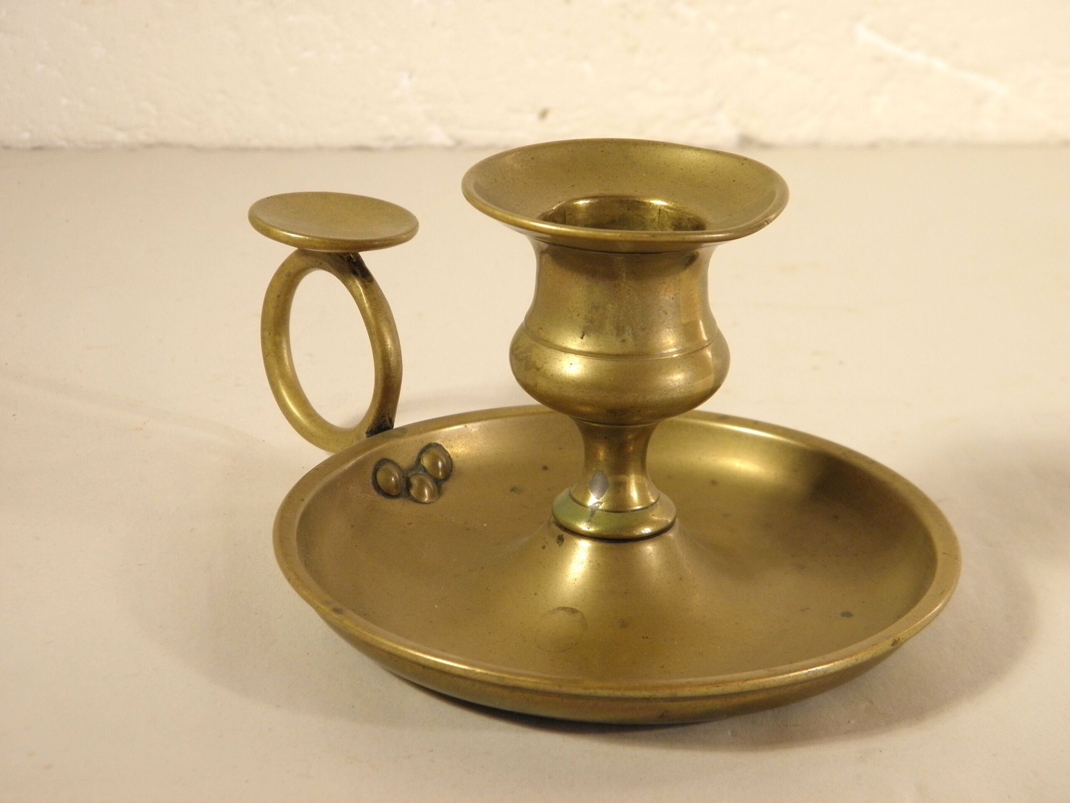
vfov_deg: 18.4
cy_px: 402
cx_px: 535
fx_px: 2473
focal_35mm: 80
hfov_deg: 24.4
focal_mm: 14.3
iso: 160
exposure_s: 1/50
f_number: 4.4
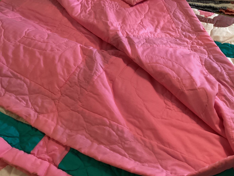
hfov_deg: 53.9
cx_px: 128
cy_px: 86
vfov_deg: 41.8
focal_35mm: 34
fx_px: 230
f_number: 2.4
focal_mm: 3.3
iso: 320
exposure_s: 1/60
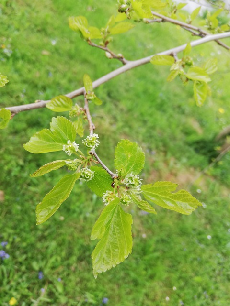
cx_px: 115
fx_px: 239
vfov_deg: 65.3
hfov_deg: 51.4
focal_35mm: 27
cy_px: 153
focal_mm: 3.81
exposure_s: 1/100
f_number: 2.2
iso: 64
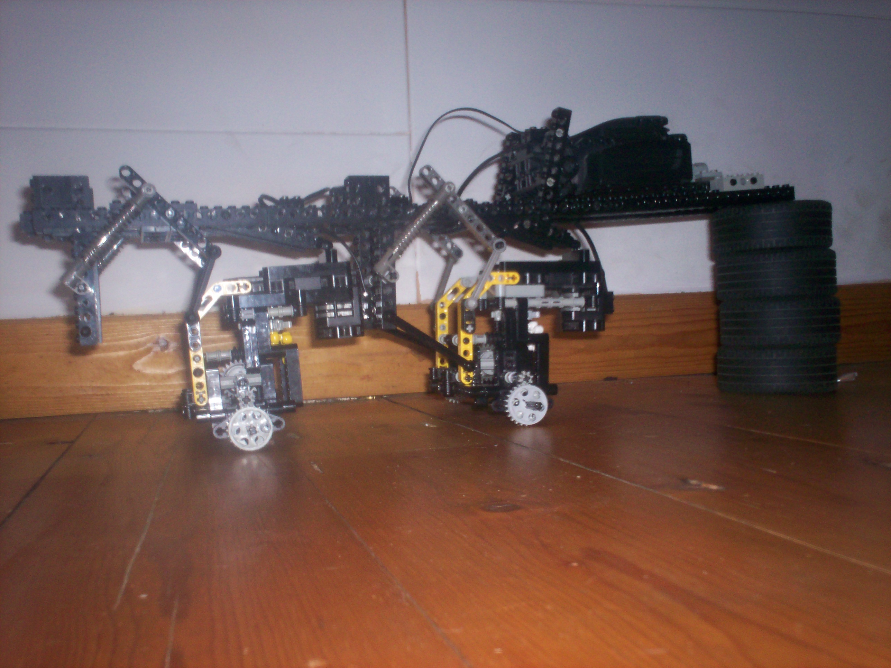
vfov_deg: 39.7
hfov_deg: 51.4
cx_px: 446
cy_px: 334
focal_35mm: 36
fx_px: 927
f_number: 4.5
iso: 140
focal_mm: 6
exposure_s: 1/60
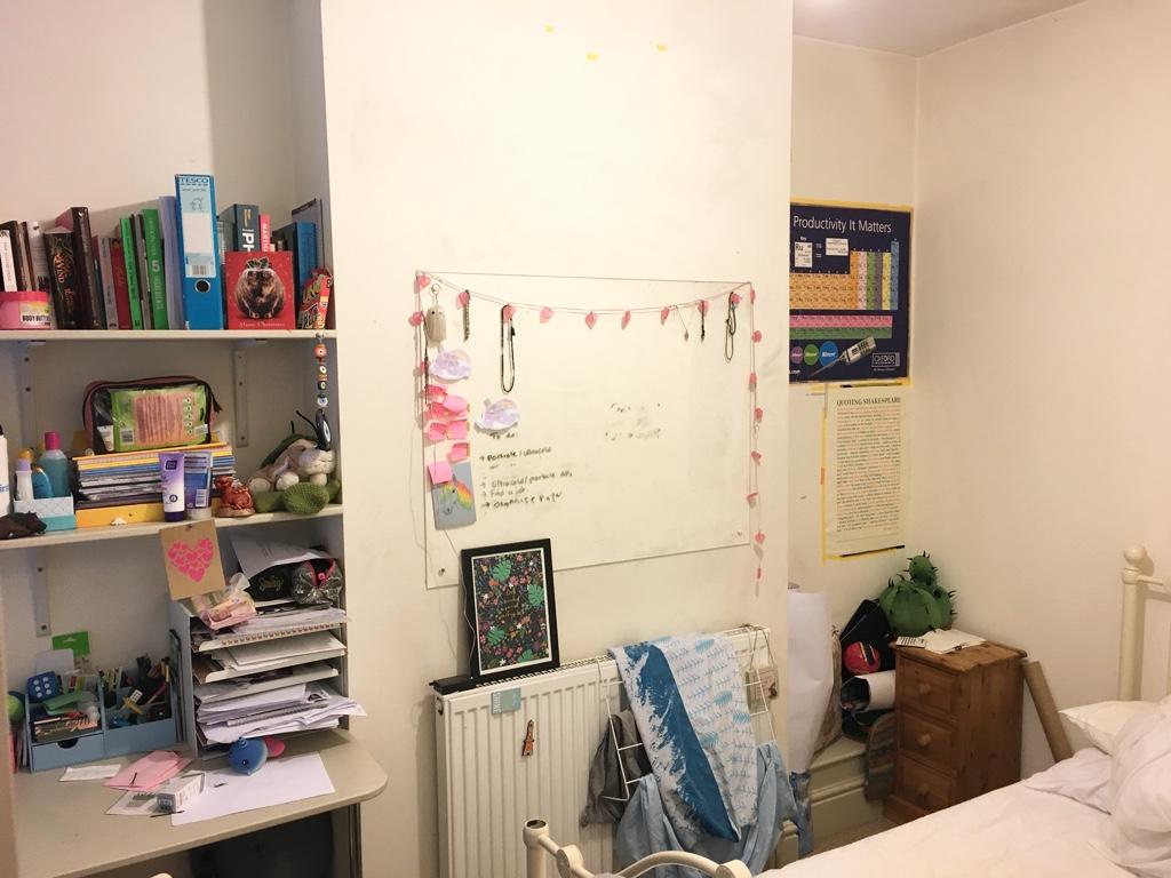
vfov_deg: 48.2
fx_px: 981
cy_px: 439
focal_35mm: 29
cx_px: 586
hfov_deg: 61.7
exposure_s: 1/33
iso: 100
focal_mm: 4.15
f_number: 2.2
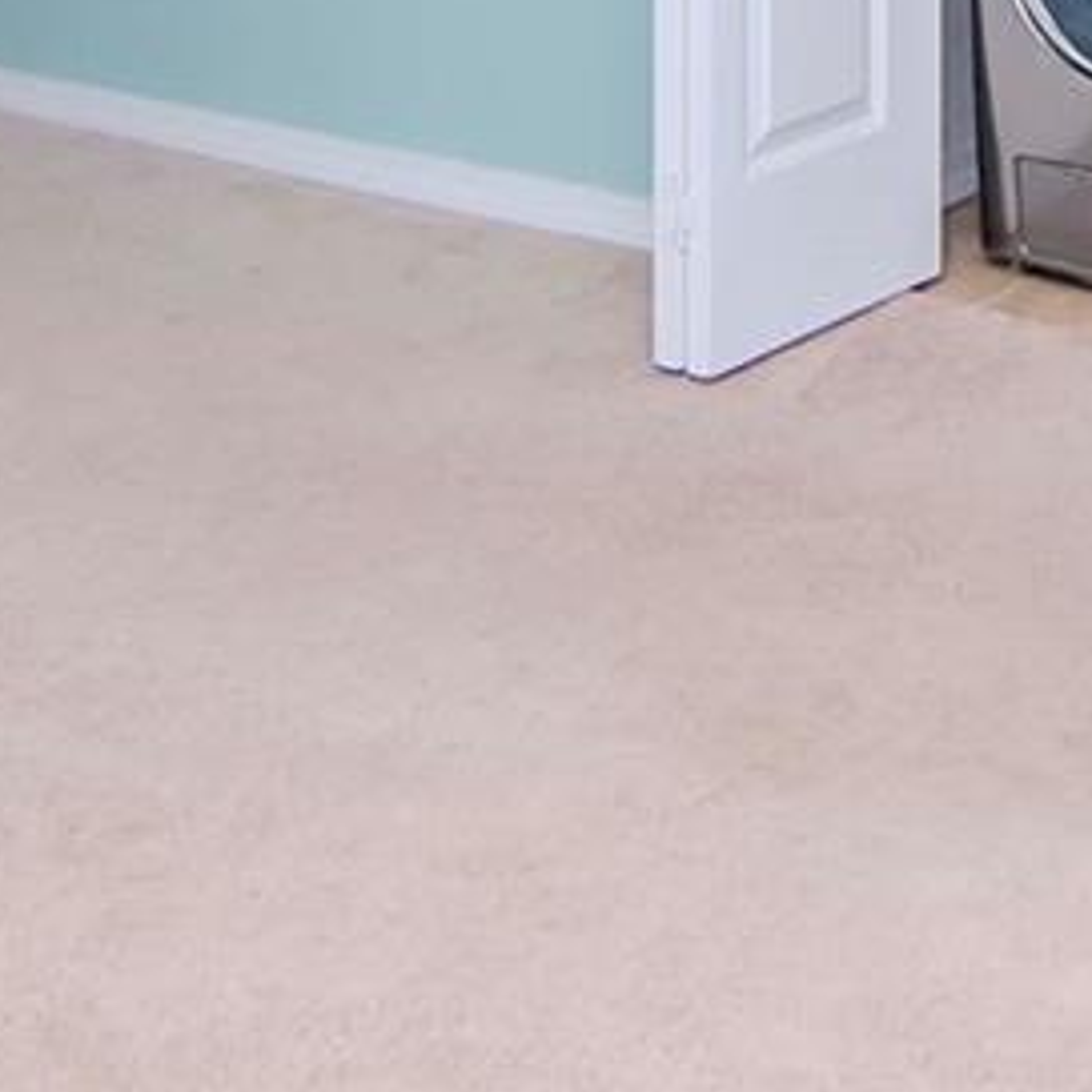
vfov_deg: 17.6
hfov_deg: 20.4
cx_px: 1064
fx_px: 2944
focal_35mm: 82
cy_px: -779
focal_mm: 11
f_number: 5
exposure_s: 1/160
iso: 1250
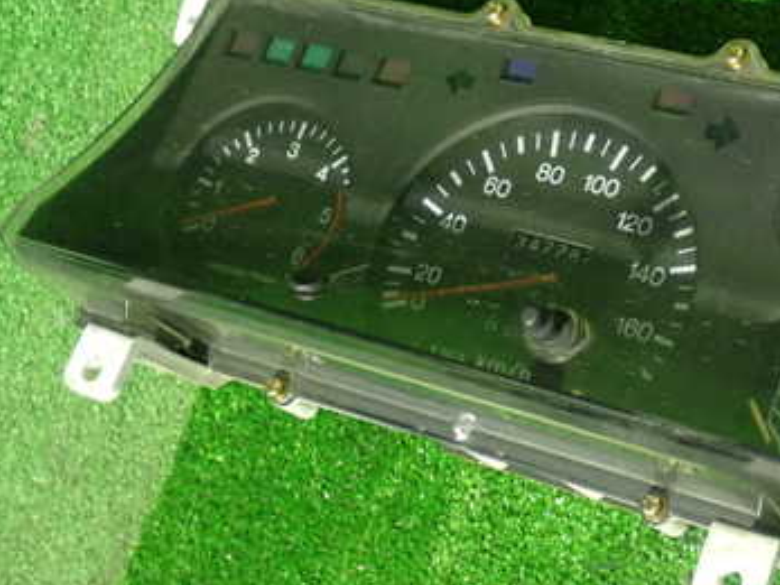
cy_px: 213
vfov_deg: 18.2
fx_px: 1825
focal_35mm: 81
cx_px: 598
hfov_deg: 23.8
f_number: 3.1
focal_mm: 8.4
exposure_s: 1/13
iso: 800
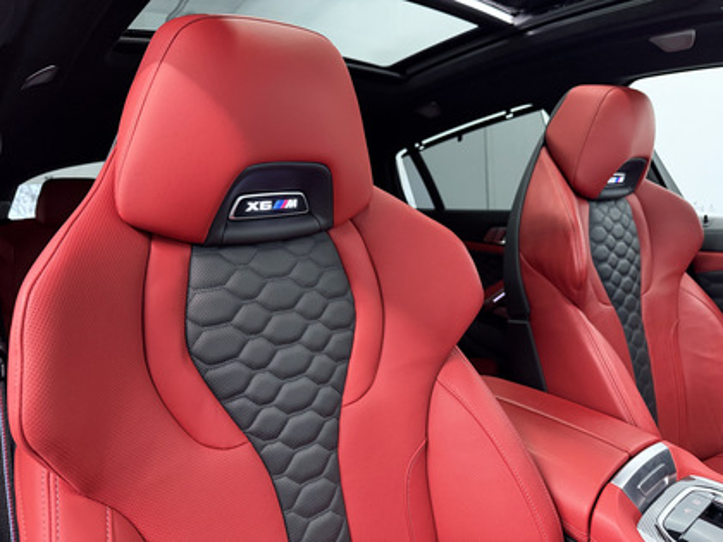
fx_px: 501
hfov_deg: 71.6
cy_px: 271
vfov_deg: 56.8
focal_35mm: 24
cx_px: 362
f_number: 1.8
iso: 800
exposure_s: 1/50
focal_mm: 6.76
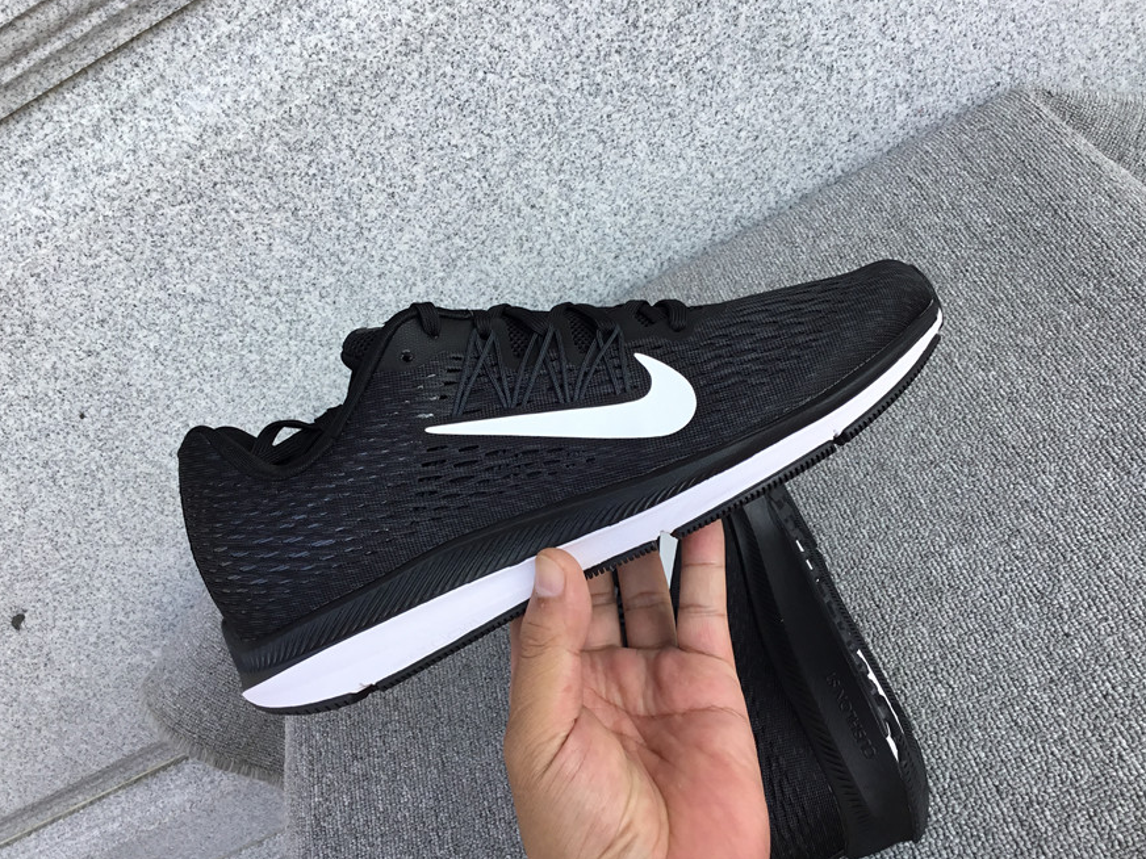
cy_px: 426
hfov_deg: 56.8
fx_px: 1059
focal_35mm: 32
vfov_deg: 44.2
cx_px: 566
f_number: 2.4
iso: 25
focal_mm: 3.3
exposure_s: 1/397
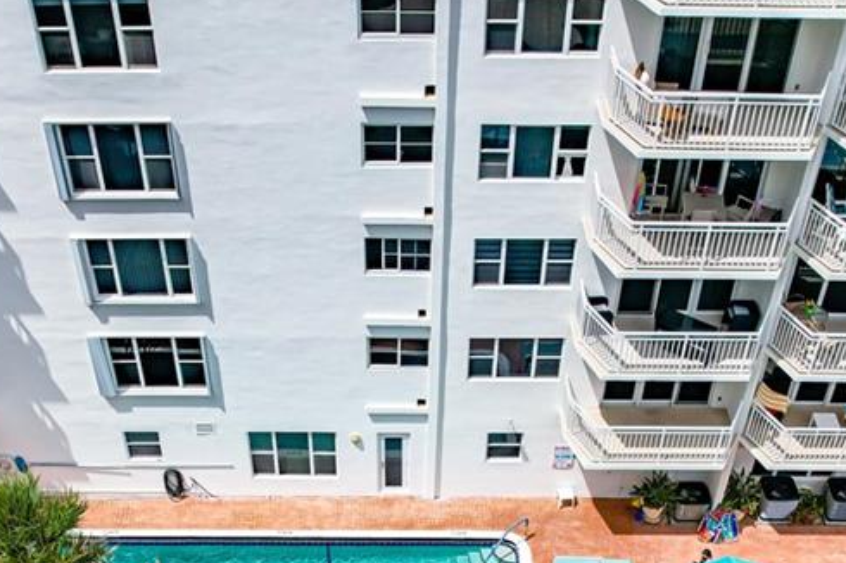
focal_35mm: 46
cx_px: 418
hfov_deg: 42.8
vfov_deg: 27.9
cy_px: 523
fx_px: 1080
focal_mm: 8.38
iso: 120
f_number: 2.8
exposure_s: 1/3200
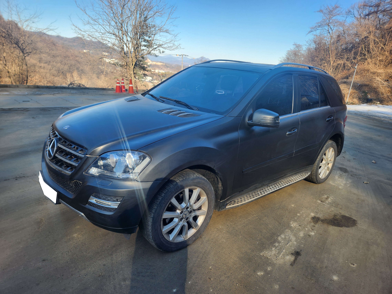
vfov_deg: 58.9
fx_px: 260
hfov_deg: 73.9
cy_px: 147
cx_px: 196
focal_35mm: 23
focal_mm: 5.4
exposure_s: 1/514
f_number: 1.8
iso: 20
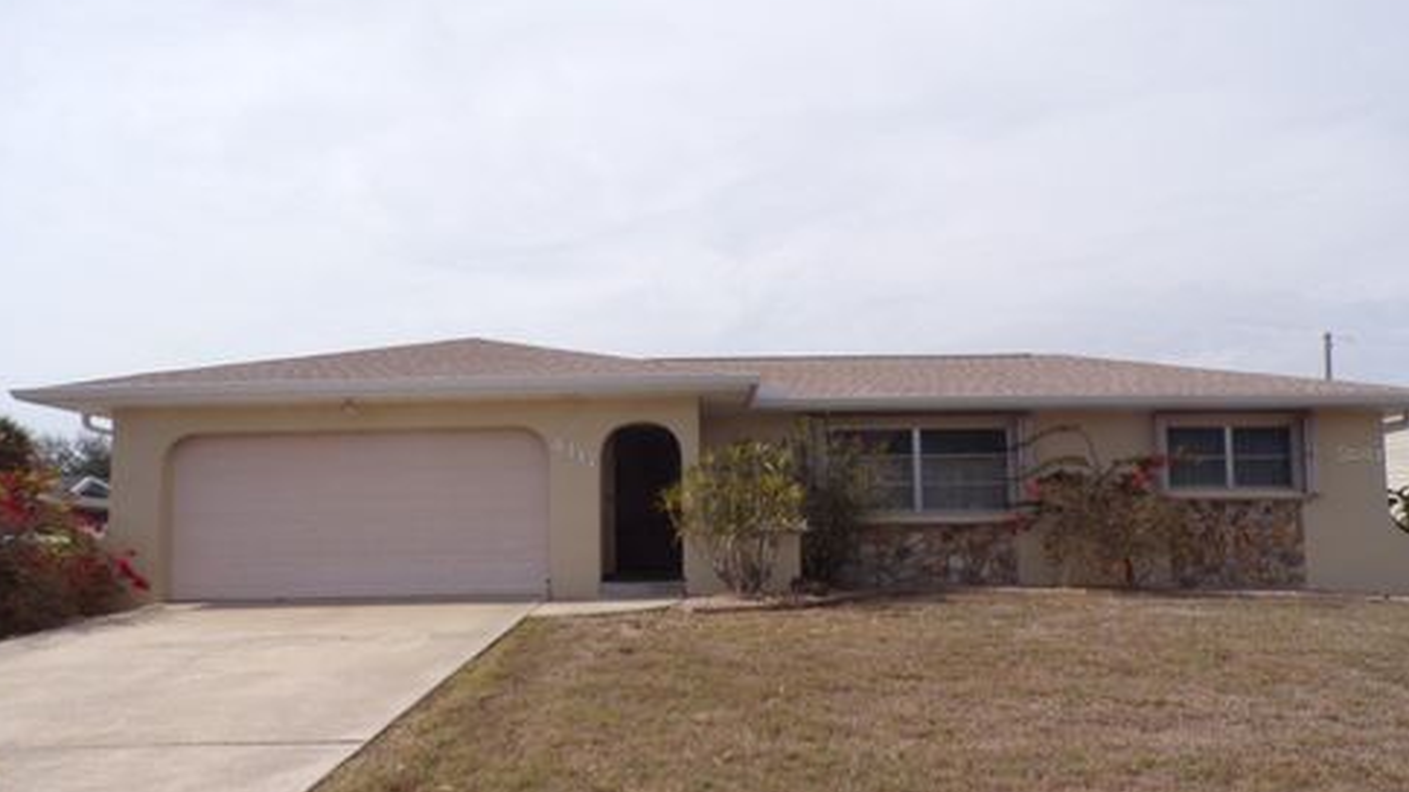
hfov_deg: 69.9
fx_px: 1009
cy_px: 453
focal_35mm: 27
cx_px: 696
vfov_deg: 42.8
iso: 80
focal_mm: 4.3
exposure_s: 1/450
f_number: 5.8
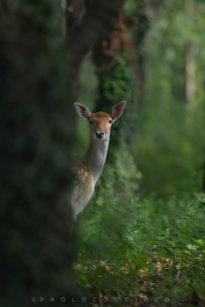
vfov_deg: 2.3
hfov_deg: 1.5
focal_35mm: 900
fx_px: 7687
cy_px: 154
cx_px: 102
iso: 1600
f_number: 6.3
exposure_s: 1/1250
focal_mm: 600
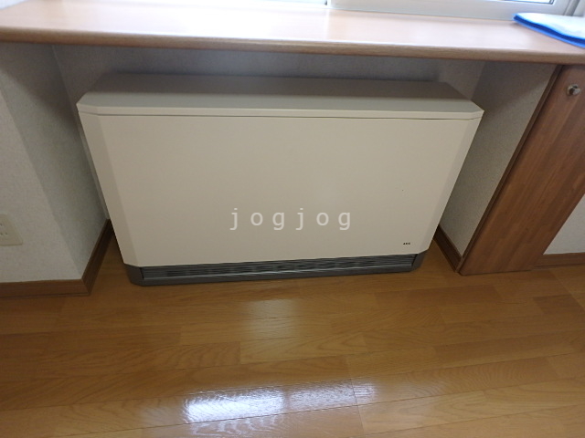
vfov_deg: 63.4
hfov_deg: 79.0
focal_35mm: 21
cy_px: 219
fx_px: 355
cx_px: 292
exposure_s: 1/30
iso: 250
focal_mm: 3.7
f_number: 3.5
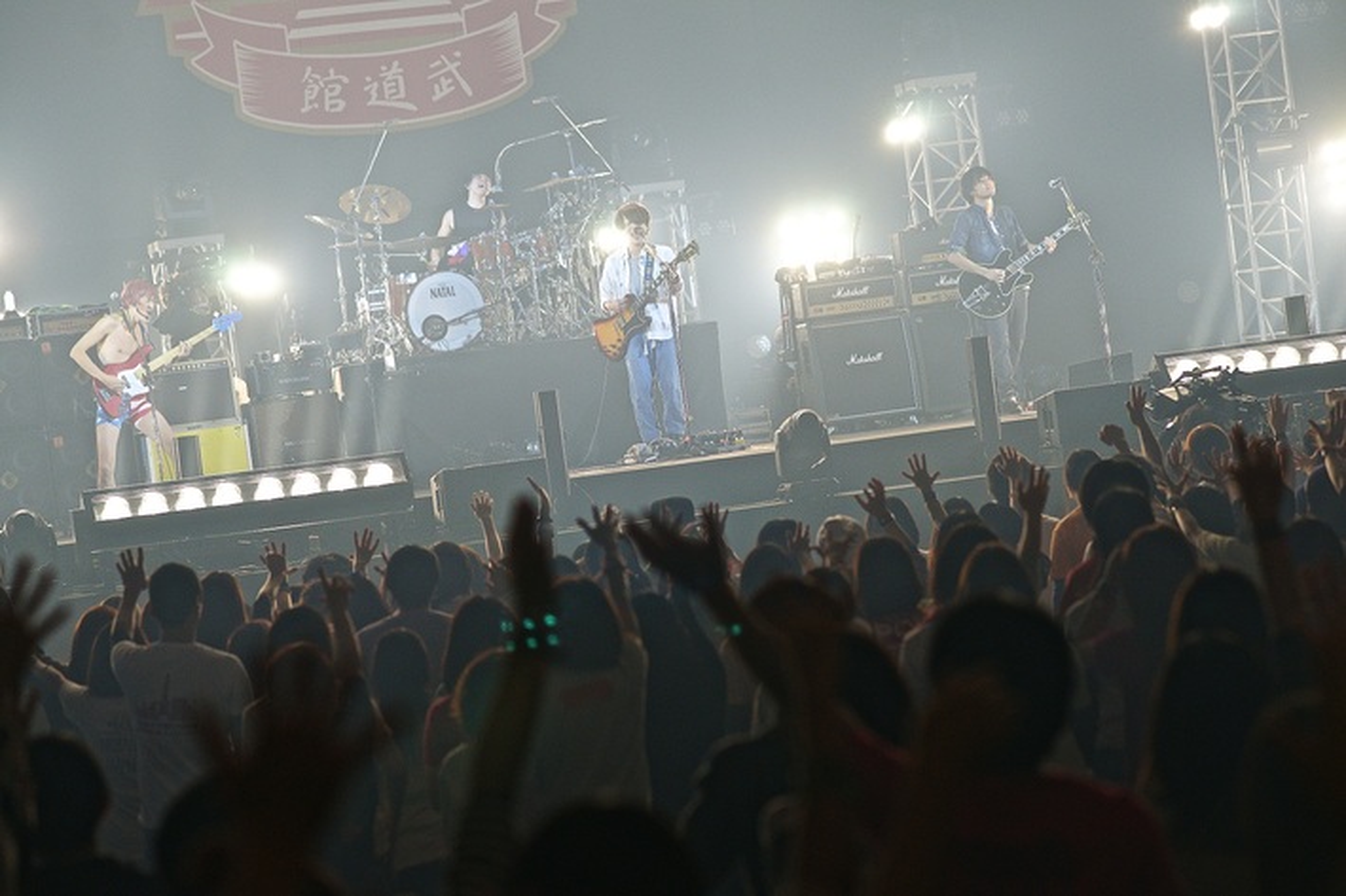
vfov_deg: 10.2
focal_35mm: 135
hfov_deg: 15.2
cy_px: 448
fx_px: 5046
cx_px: 673
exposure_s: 1/320
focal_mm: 135
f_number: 4
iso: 500
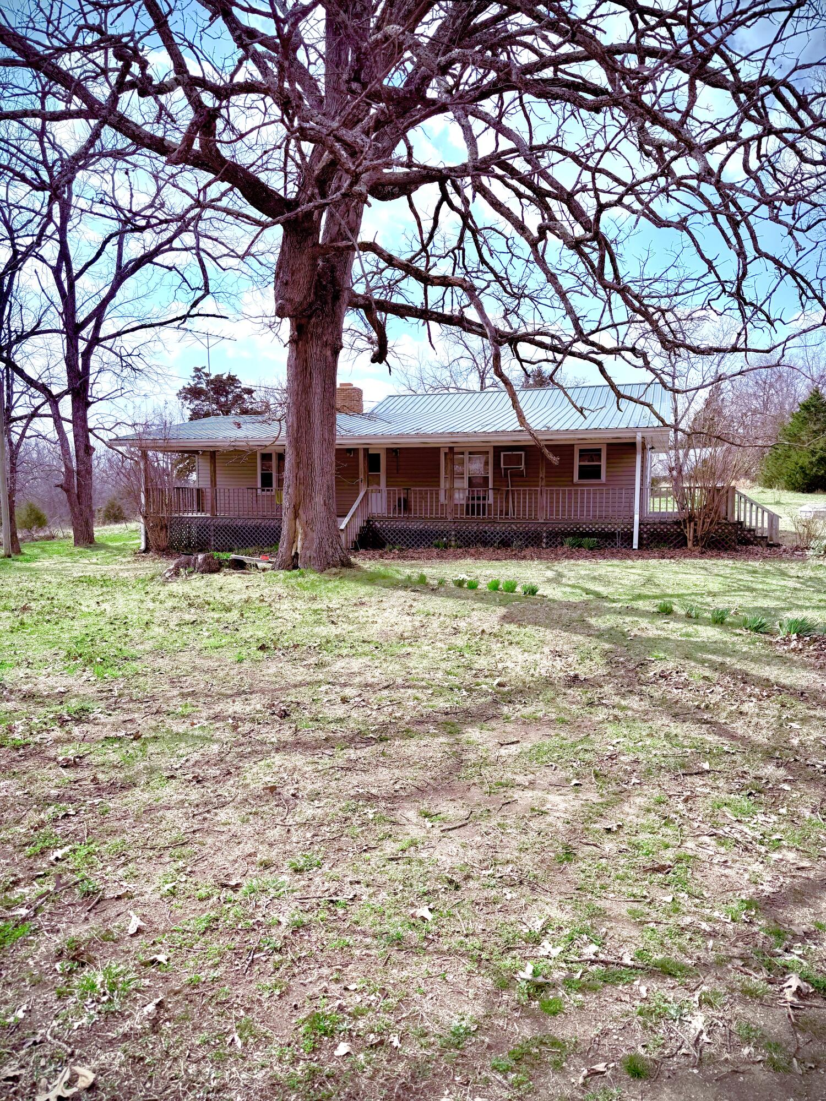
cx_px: 413
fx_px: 764
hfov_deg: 56.8
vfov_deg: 71.6
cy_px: 550
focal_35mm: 24
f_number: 1.78
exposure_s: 1/5319
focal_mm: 6.76
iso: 80
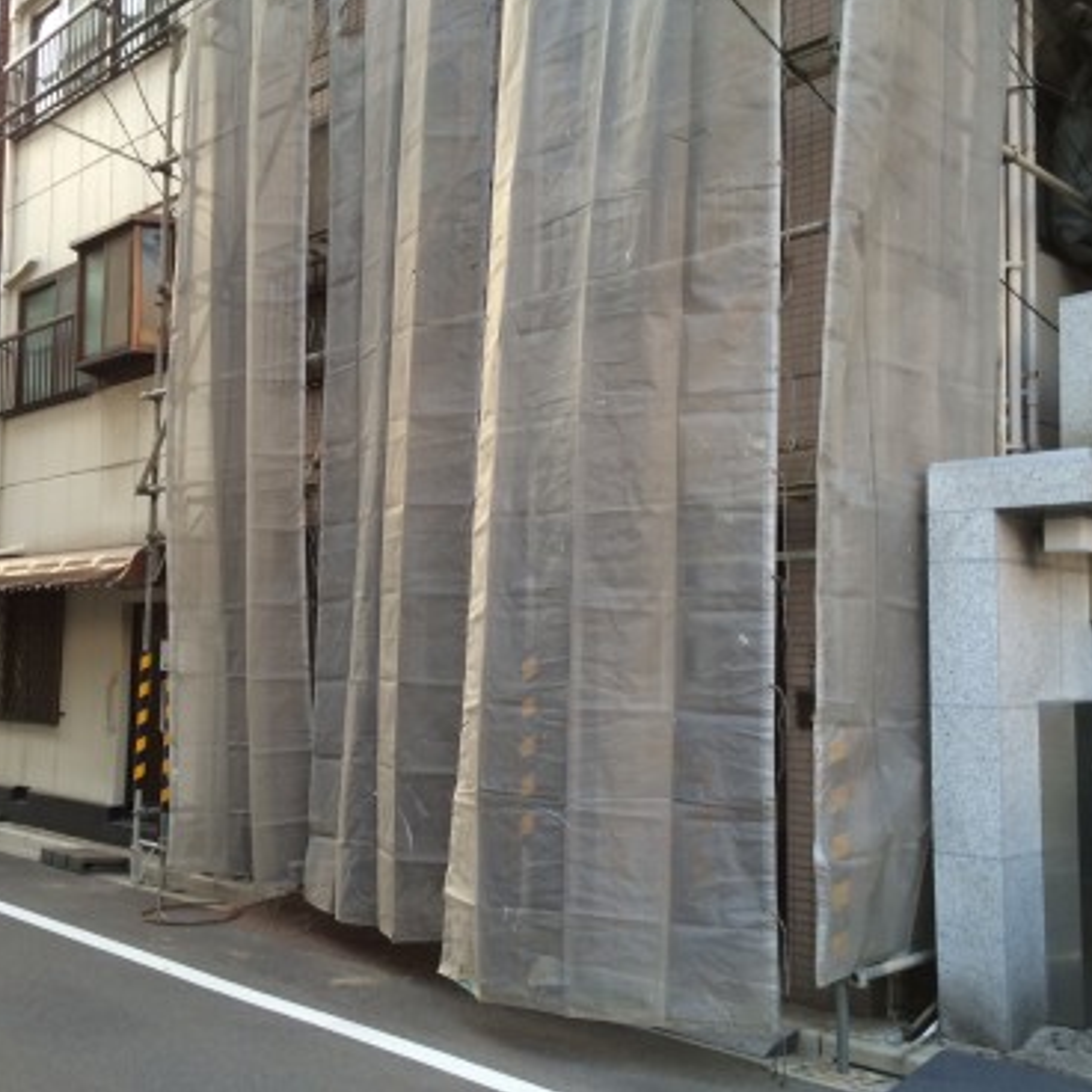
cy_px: 539
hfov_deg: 46.0
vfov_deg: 46.0
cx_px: 504
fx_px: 1285
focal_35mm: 36
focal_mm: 4.12
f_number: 2.2
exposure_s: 1/40
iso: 40
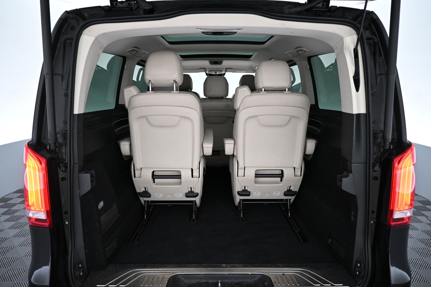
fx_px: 287
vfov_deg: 53.1
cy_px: 144
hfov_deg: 73.7
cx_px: 216
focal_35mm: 24
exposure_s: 1/60
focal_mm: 16
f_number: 3.5
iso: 1600
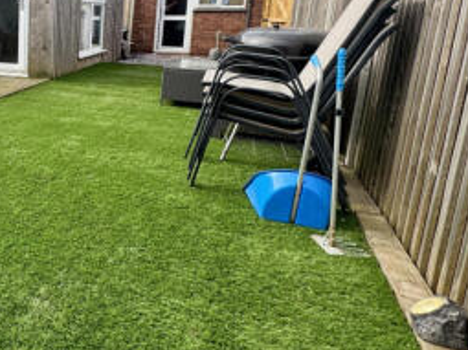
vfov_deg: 43.0
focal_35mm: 32
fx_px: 432
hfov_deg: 45.2
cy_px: 96
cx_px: -28
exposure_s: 1/403
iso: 40
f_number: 2.2
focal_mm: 2.22
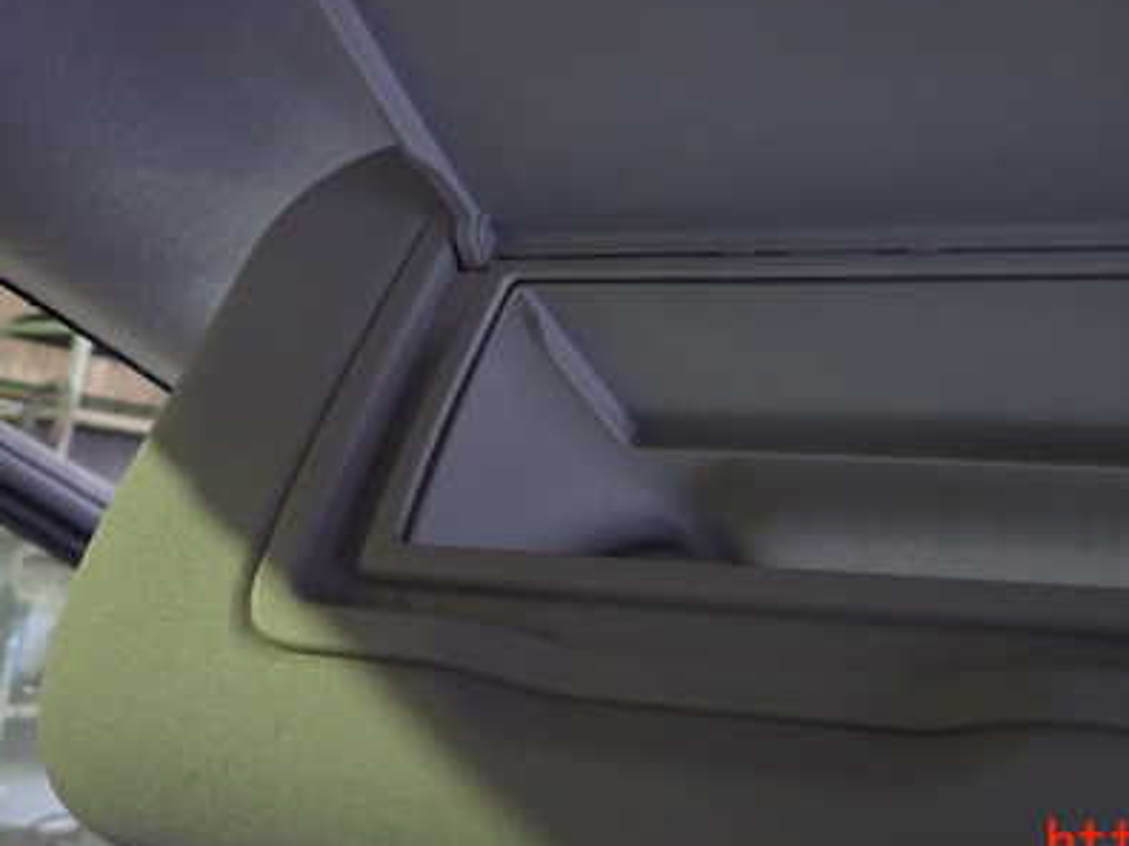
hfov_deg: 47.3
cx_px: 835
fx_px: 1239
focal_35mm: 38
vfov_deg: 37.0
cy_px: 240
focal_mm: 4.5
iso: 800
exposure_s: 1/25
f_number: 2
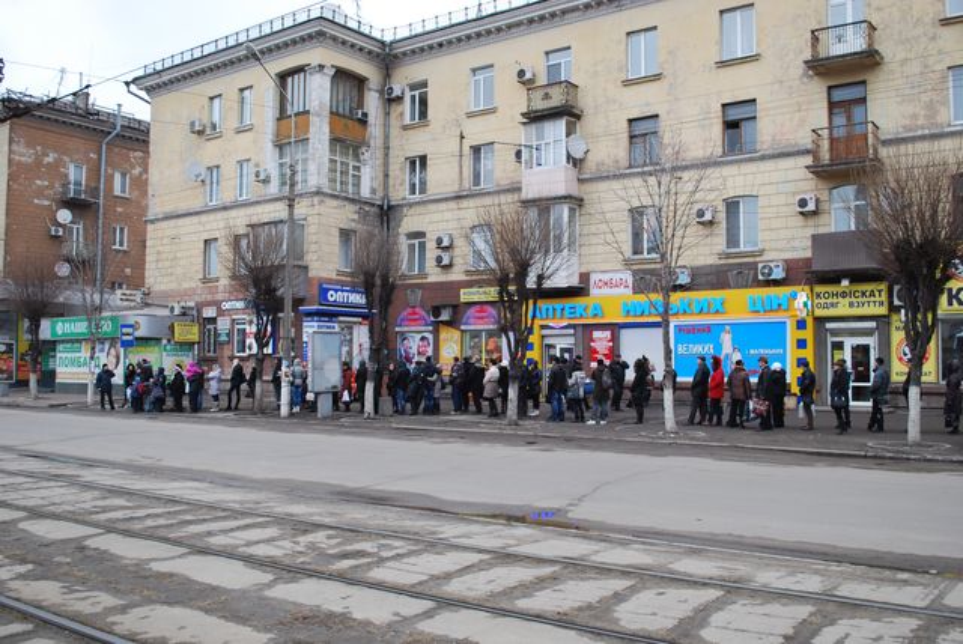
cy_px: 322
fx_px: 884
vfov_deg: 40.0
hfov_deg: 57.2
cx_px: 482
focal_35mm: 33
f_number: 4.5
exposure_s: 1/80
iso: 200
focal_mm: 22
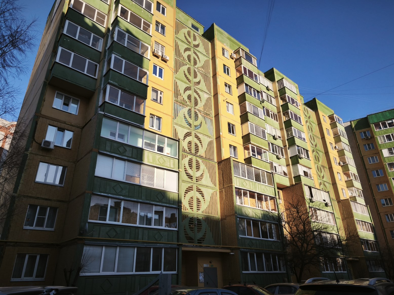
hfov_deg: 73.9
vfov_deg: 58.9
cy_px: 148
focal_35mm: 23
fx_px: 262
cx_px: 197
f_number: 1.7
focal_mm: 5.35
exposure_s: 1/1977
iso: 80
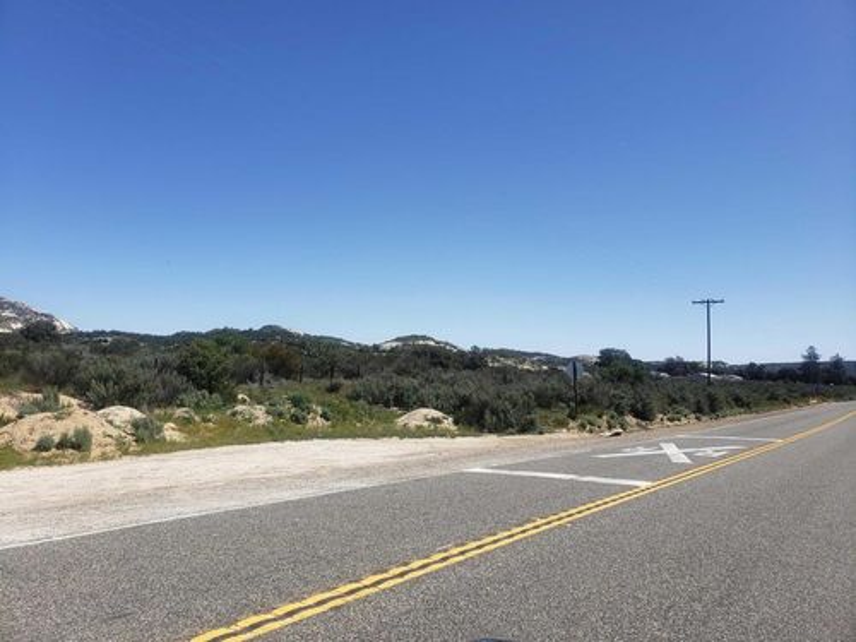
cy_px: 321
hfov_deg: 67.3
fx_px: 643
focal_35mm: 26
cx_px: 428
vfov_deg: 53.1
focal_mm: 4.3
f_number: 2.4
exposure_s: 1/1834
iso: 50
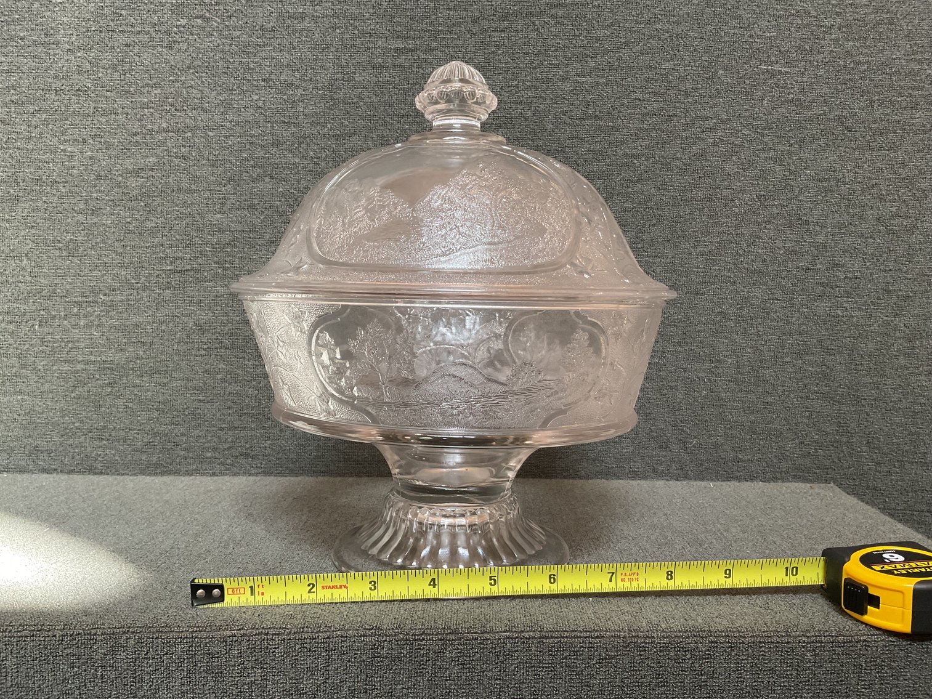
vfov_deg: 48.2
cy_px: 350
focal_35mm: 29
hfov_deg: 61.7
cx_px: 466
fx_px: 781
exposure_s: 1/50
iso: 64
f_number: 1.8
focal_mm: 3
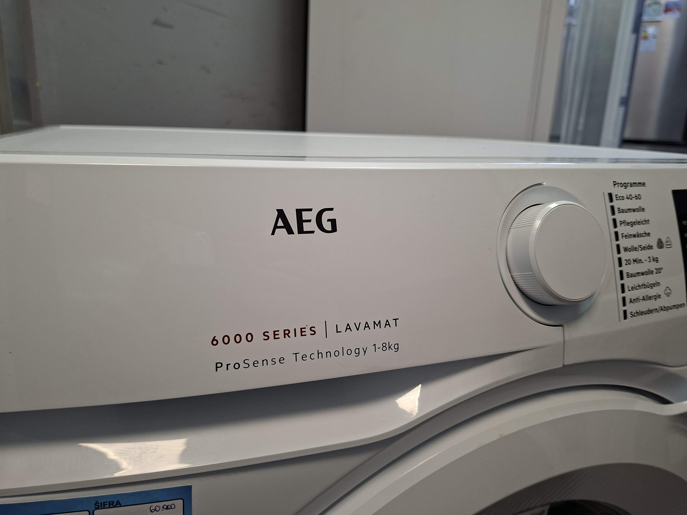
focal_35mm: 23
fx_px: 456
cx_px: 344
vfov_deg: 58.9
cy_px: 258
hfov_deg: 73.9
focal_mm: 5.54
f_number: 1.8
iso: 160
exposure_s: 1/50
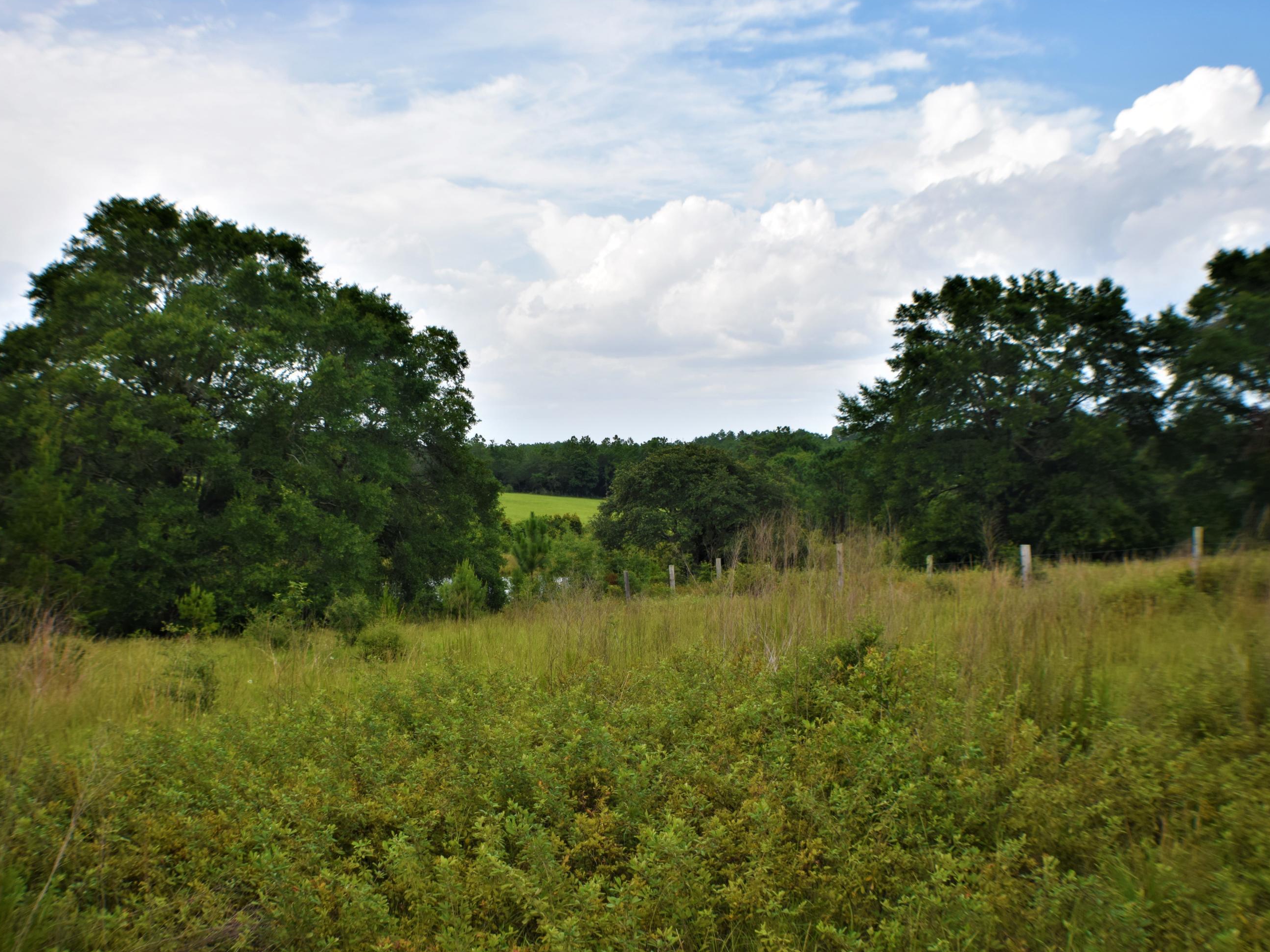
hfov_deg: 38.1
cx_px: 566
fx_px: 1834
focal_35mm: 50
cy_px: 483
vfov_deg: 29.1
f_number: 4.2
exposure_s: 1/400
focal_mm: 30
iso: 100
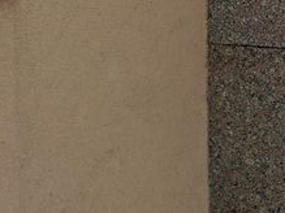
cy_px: -97
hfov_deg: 22.1
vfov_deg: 16.9
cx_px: 366
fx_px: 658
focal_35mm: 80
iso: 50
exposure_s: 1/783
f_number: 1.8
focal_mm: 5.54
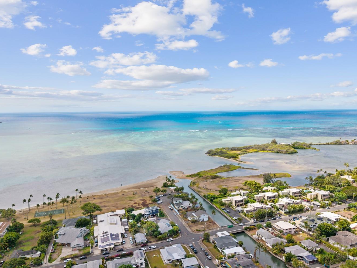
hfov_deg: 61.5
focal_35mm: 29
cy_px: 152
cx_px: 201
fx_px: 299
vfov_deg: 48.1
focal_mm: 8.67
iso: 150
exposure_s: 1/160
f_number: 1.8
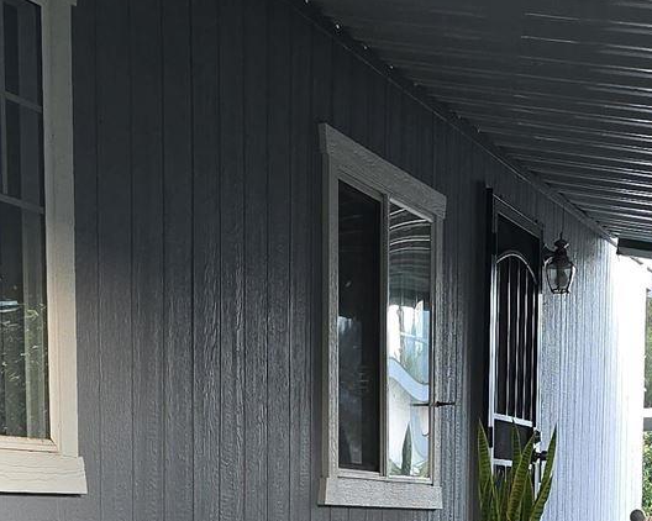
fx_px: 1890
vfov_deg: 14.9
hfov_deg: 19.6
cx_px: 274
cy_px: 717
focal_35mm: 98
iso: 80
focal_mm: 6.3
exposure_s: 1/60
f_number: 1.7
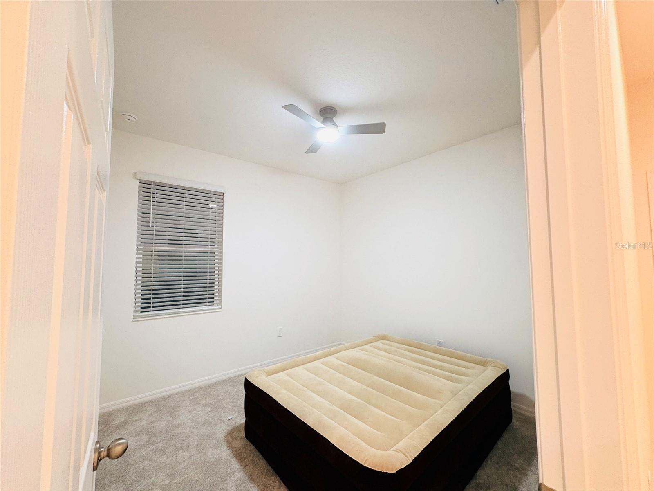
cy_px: 246
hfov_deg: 102.1
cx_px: 327
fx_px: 265
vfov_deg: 85.7
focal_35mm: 14
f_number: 2.2
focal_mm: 2.22
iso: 320
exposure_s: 1/60
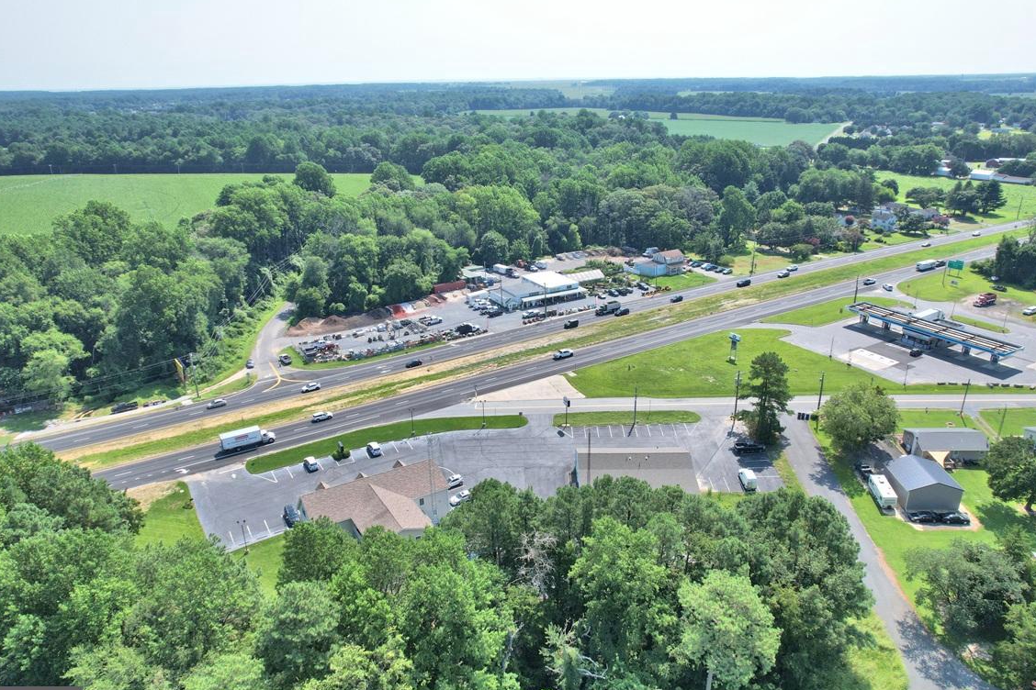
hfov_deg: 73.7
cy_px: 351
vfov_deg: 53.1
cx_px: 526
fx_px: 691
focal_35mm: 24
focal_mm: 8.38
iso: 200
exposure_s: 1/3200
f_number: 2.8
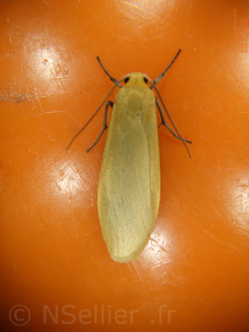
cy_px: 166
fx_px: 326
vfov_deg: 54.0
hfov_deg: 41.8
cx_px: 124
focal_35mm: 34
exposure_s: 1/1250
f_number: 4.6
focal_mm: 6.1
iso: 125
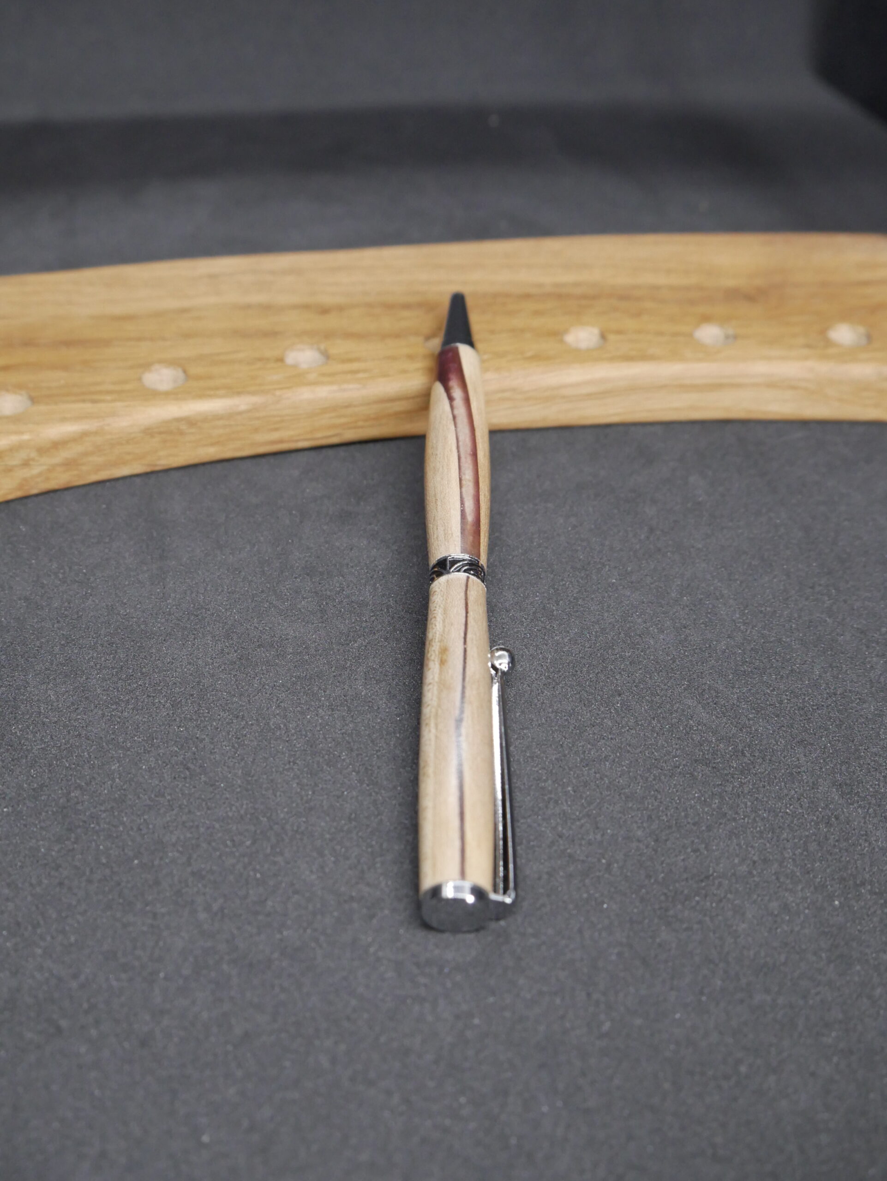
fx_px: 1297
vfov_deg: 49.0
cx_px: 444
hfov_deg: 37.7
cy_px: 590
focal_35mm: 38
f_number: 5.6
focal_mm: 19
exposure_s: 1/60
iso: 1600
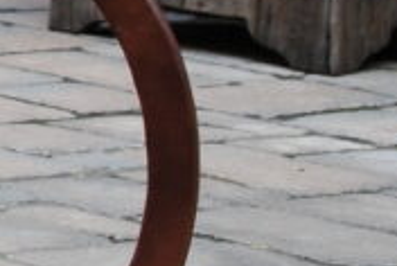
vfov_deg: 4.5
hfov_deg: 6.3
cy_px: -109
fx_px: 3368
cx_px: -652
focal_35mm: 305
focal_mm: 35
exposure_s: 1/100
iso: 200
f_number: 9
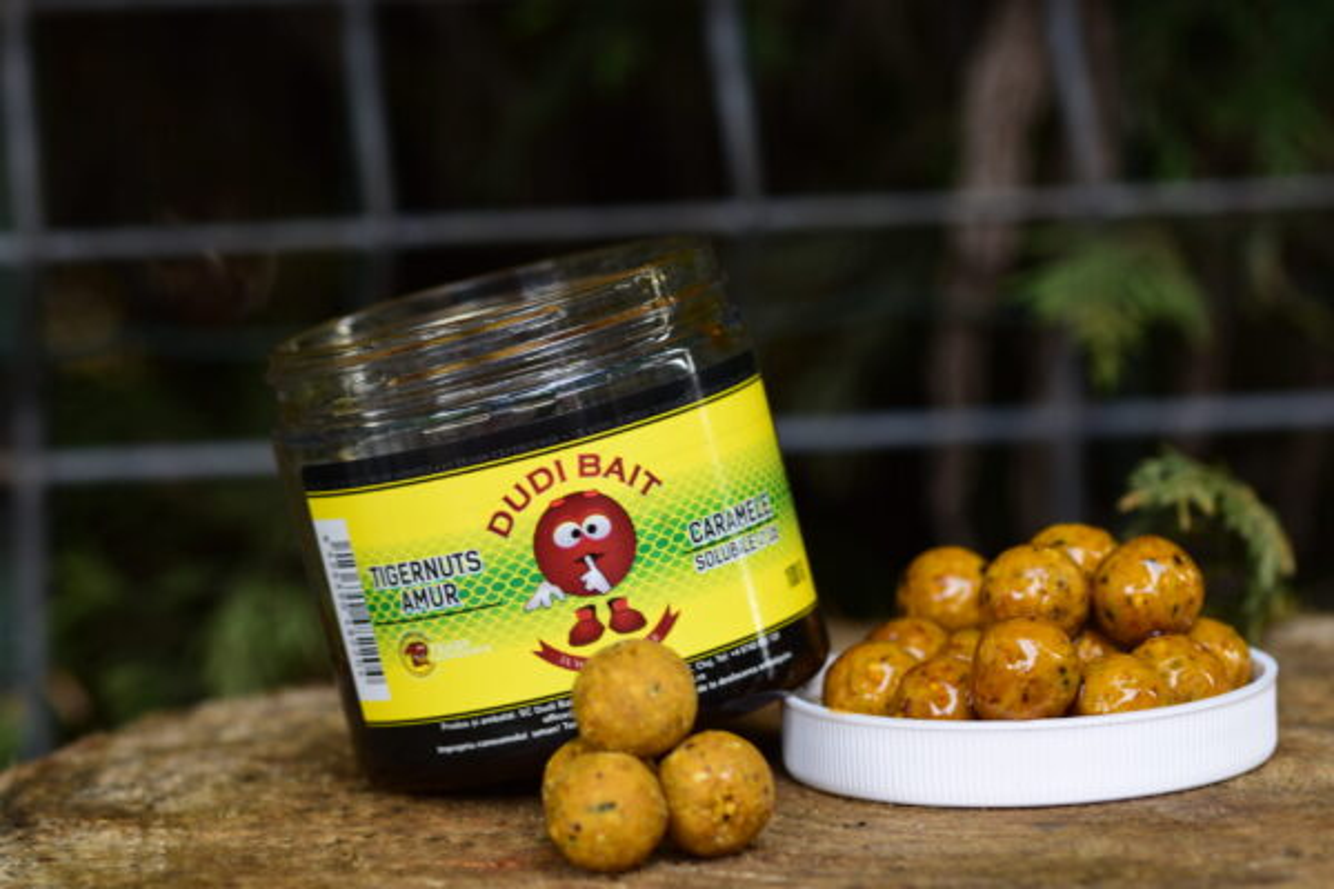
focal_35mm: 158
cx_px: 667
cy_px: 444
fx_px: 5836
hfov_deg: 13.0
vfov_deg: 8.7
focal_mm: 105
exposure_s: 1/25
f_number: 6.3
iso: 100
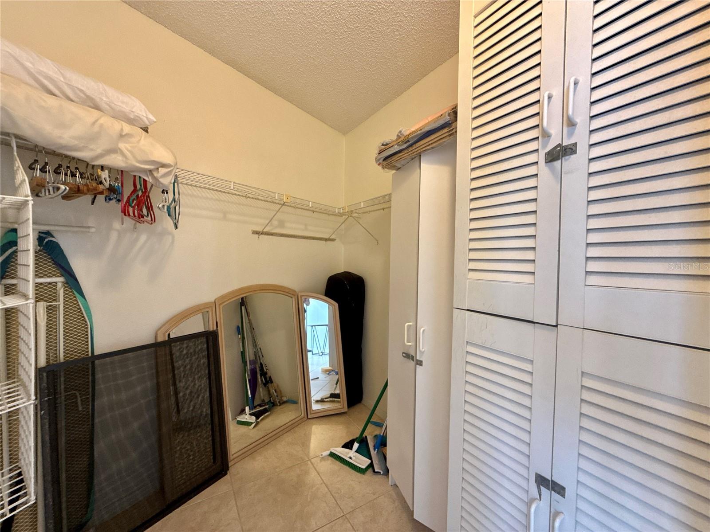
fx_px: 287
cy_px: 266
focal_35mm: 14
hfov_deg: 102.1
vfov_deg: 85.7
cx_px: 355
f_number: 2.2
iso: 250
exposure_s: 1/60
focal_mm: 2.22
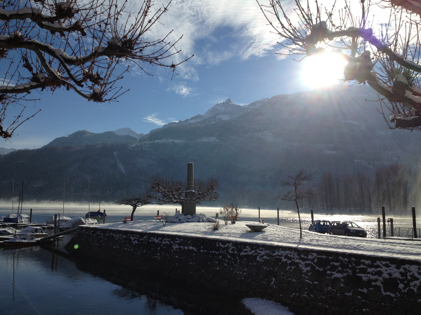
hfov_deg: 52.6
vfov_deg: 40.7
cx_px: 210
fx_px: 426
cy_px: 158
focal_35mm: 35
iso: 50
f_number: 2.4
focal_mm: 4.28
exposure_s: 1/5025
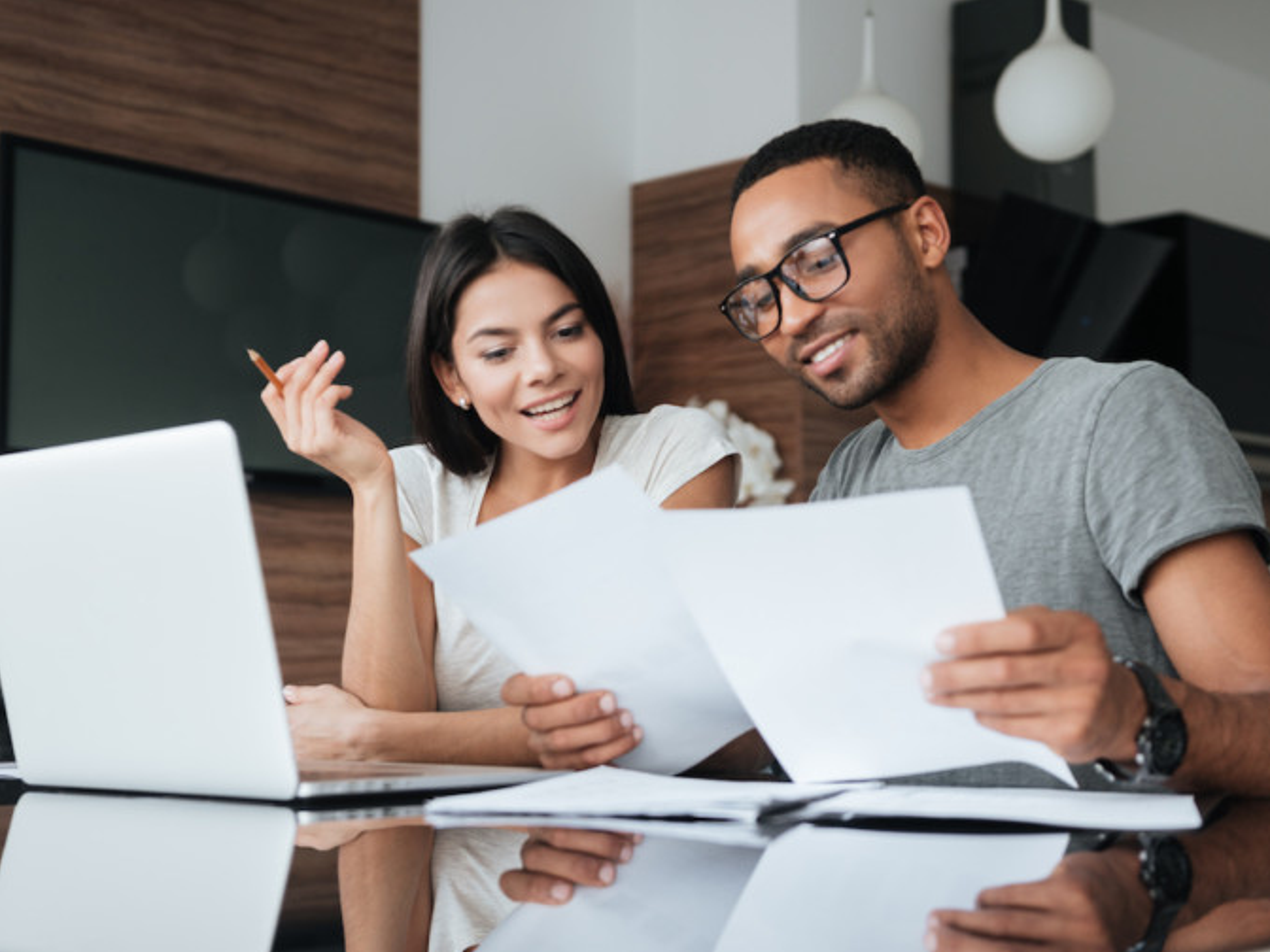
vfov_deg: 26.6
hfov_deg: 34.9
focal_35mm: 55
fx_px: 2018
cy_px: 483
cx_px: 663
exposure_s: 1/160
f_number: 3.2
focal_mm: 50
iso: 400
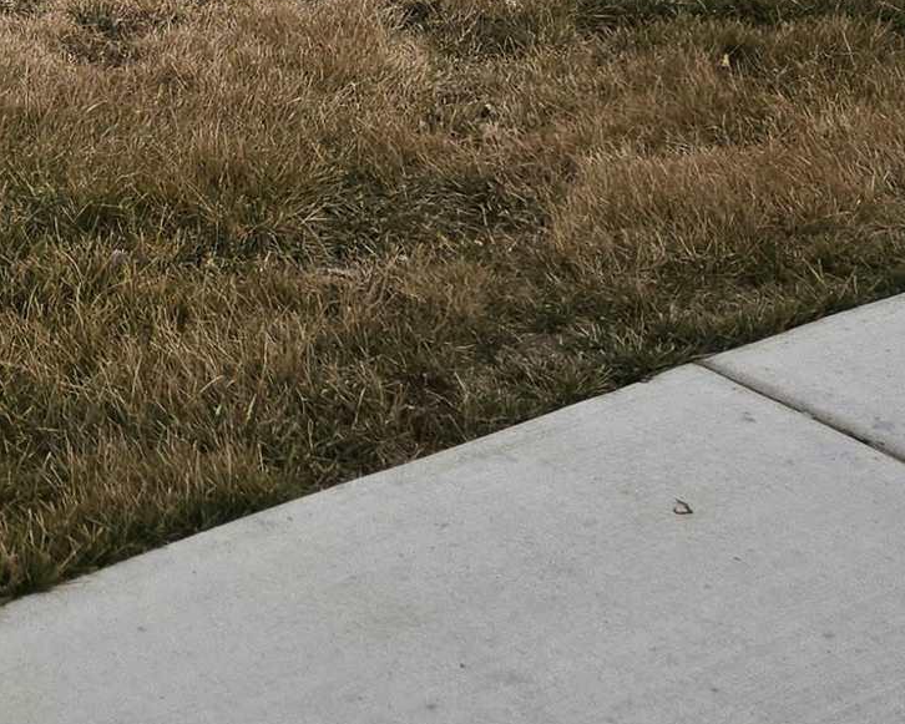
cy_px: -474
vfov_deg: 14.7
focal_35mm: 95
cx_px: -362
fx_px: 2545
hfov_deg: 18.4
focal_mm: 5.4
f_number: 1.8
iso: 25
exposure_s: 1/1695
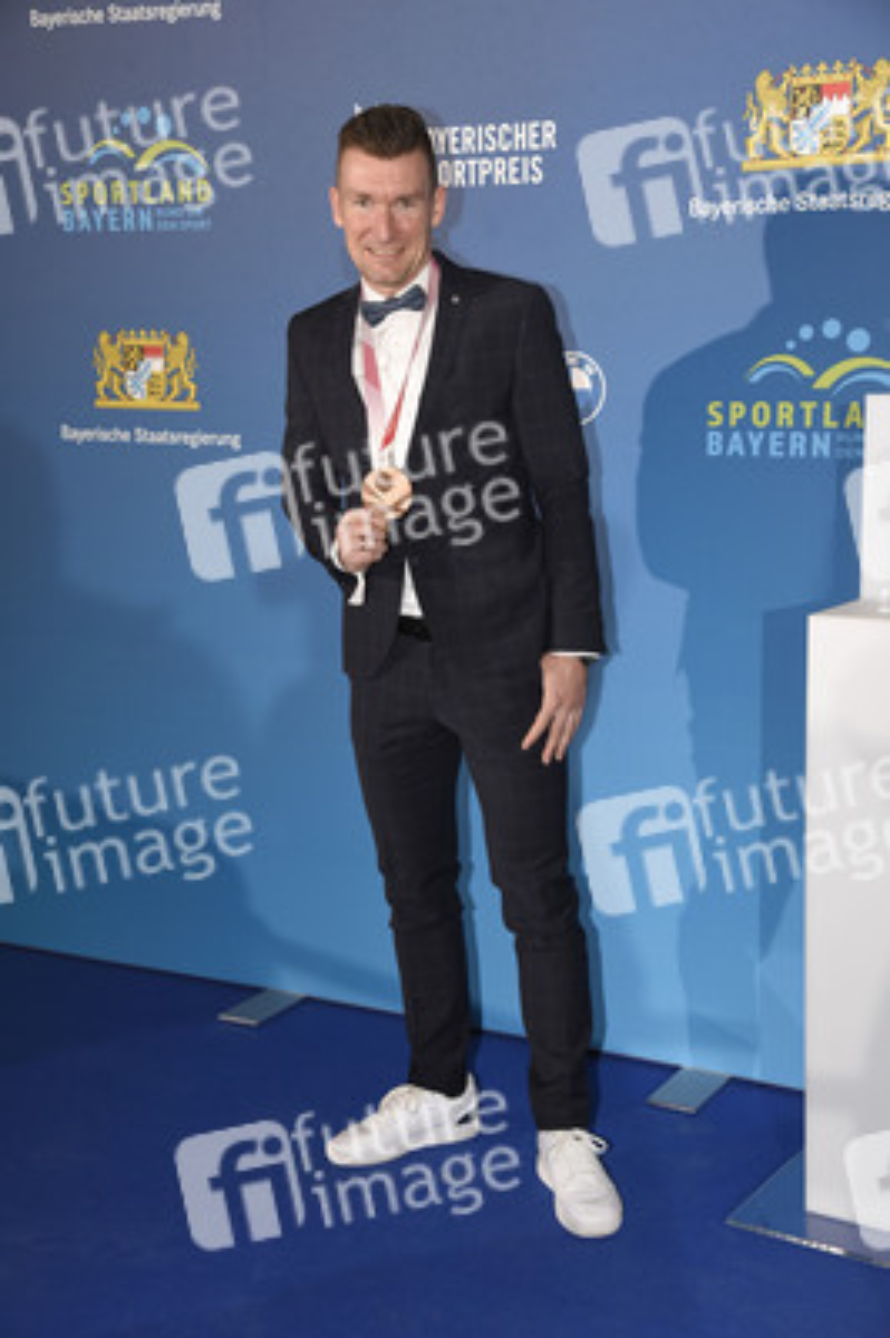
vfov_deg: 38.2
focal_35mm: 52
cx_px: 445
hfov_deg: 25.9
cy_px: 669
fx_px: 1932
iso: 2500
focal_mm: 52
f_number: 6.3
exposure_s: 1/80
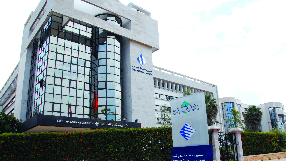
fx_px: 220
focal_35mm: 29
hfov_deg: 66.1
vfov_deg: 40.1
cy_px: 93
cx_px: 145
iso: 400
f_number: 10
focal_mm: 18
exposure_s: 1/400
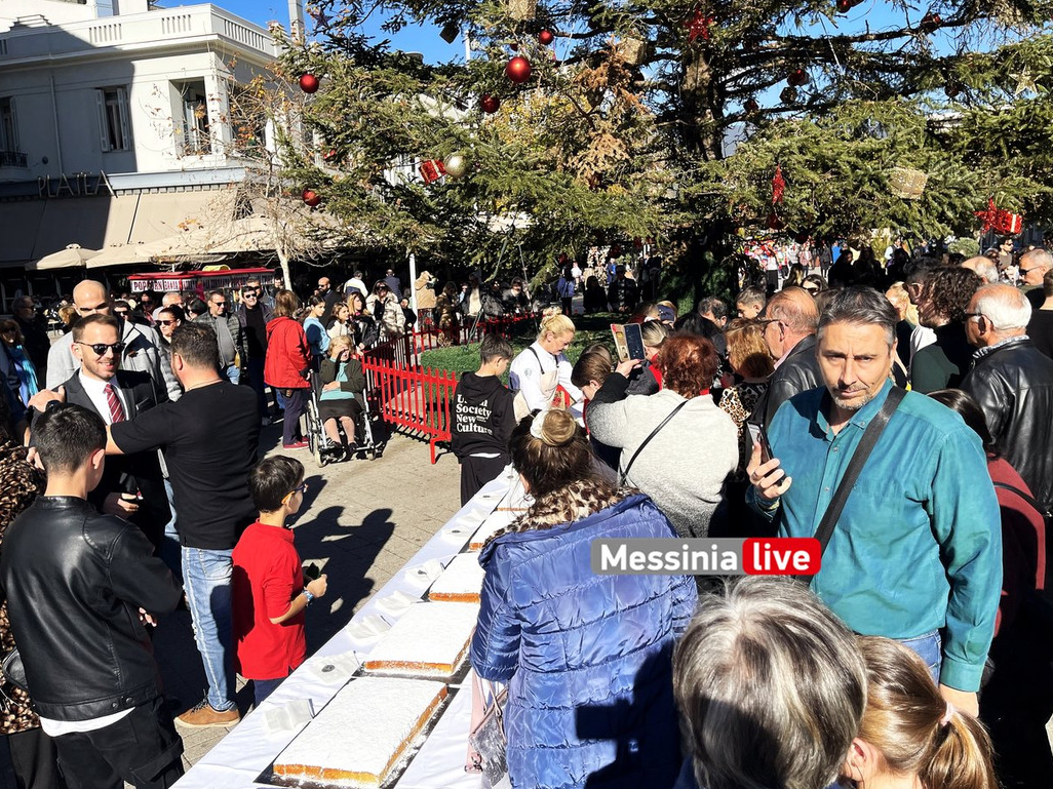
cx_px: 537
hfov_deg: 67.3
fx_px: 791
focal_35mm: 26
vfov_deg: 53.0
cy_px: 395
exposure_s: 1/2924
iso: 32
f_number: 1.6
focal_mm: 5.1
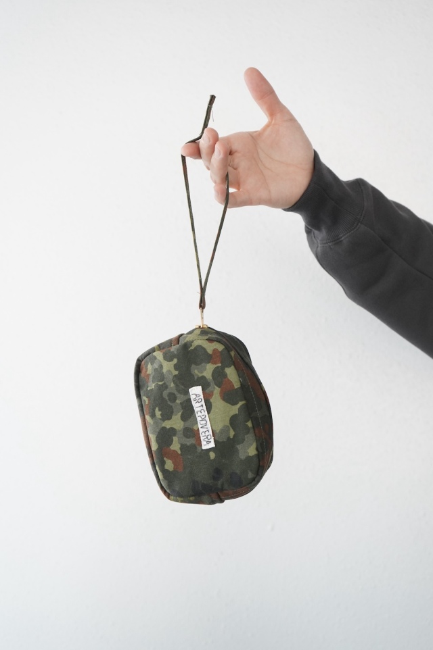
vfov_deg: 49.6
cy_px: 325
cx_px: 216
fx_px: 705
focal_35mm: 39
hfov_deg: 34.2
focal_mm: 39
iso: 4000
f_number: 5.6
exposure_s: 1/125
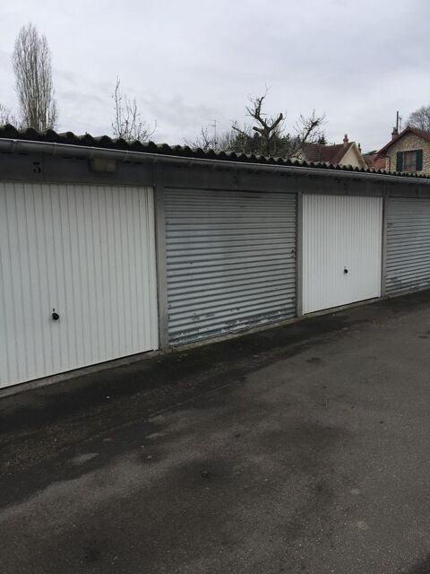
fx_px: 480
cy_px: 287
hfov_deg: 48.2
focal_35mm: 29
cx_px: 215
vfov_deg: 61.7
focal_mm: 4.15
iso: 32
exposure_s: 1/628
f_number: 2.2
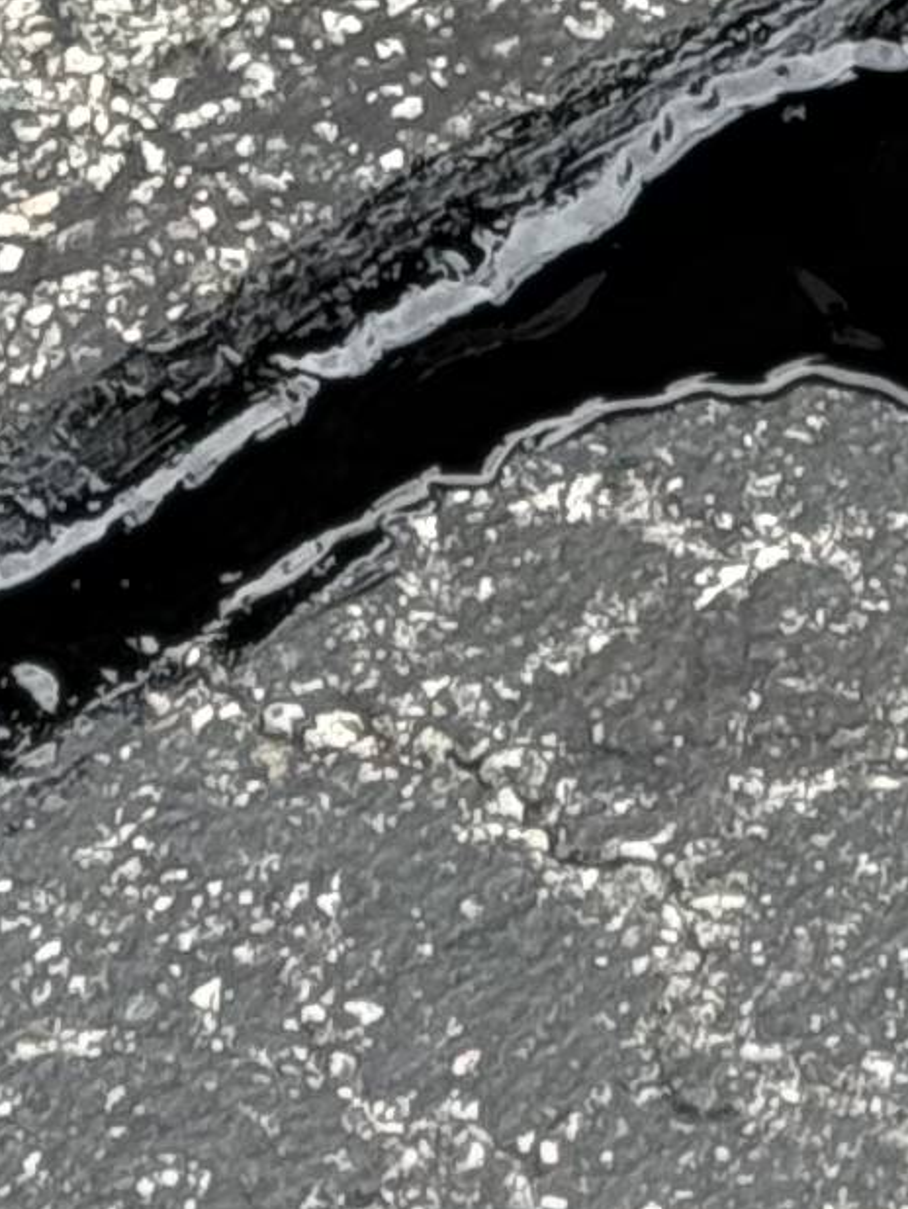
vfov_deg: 5.8
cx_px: 2477
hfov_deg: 4.6
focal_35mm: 313
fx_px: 10939
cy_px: -2645
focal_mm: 6.76
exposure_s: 1/475
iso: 80
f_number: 1.78
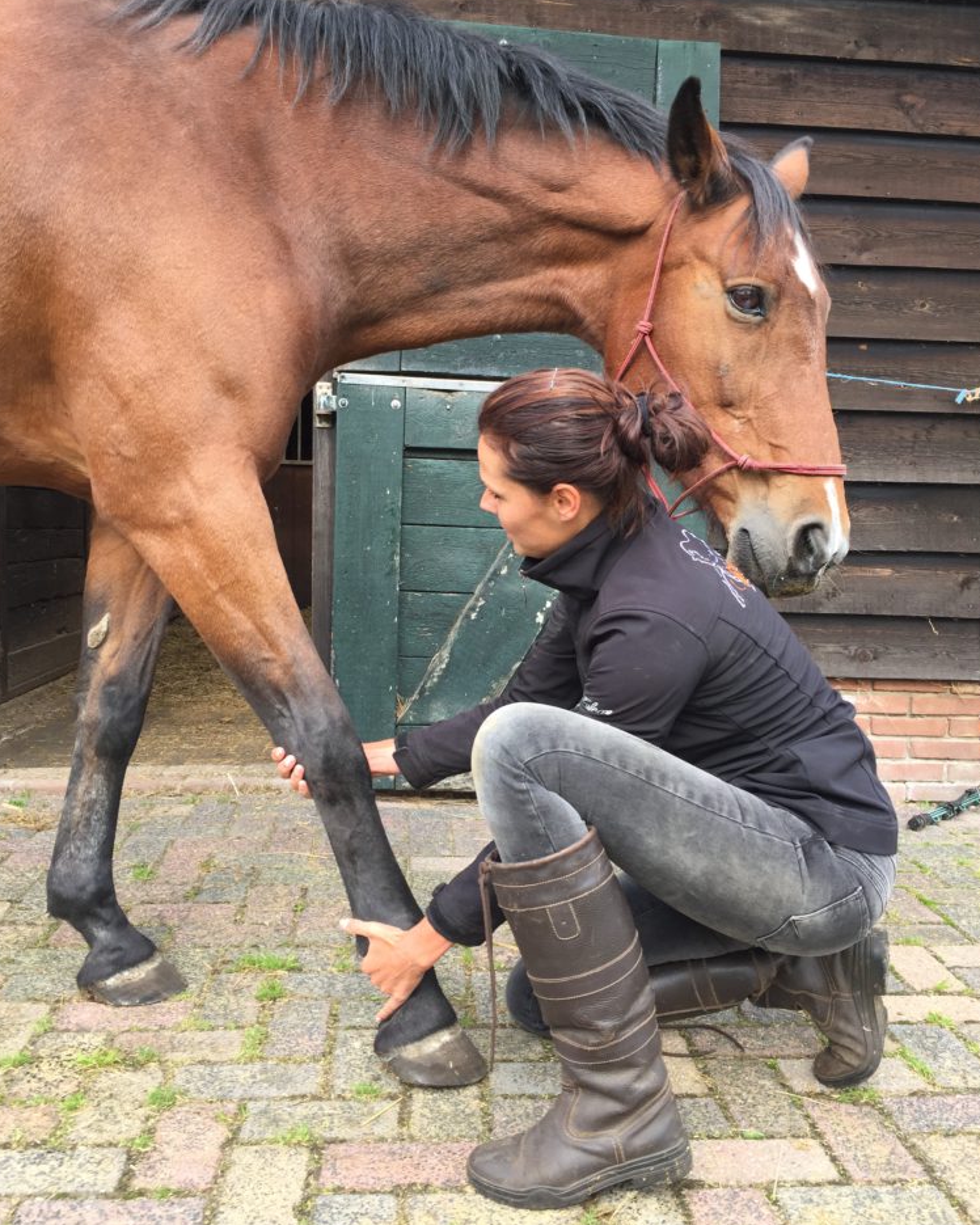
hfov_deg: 47.1
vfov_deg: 57.2
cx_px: 497
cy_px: 612
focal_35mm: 31
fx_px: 1124
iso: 32
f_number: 2.2
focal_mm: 4.15
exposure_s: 1/234
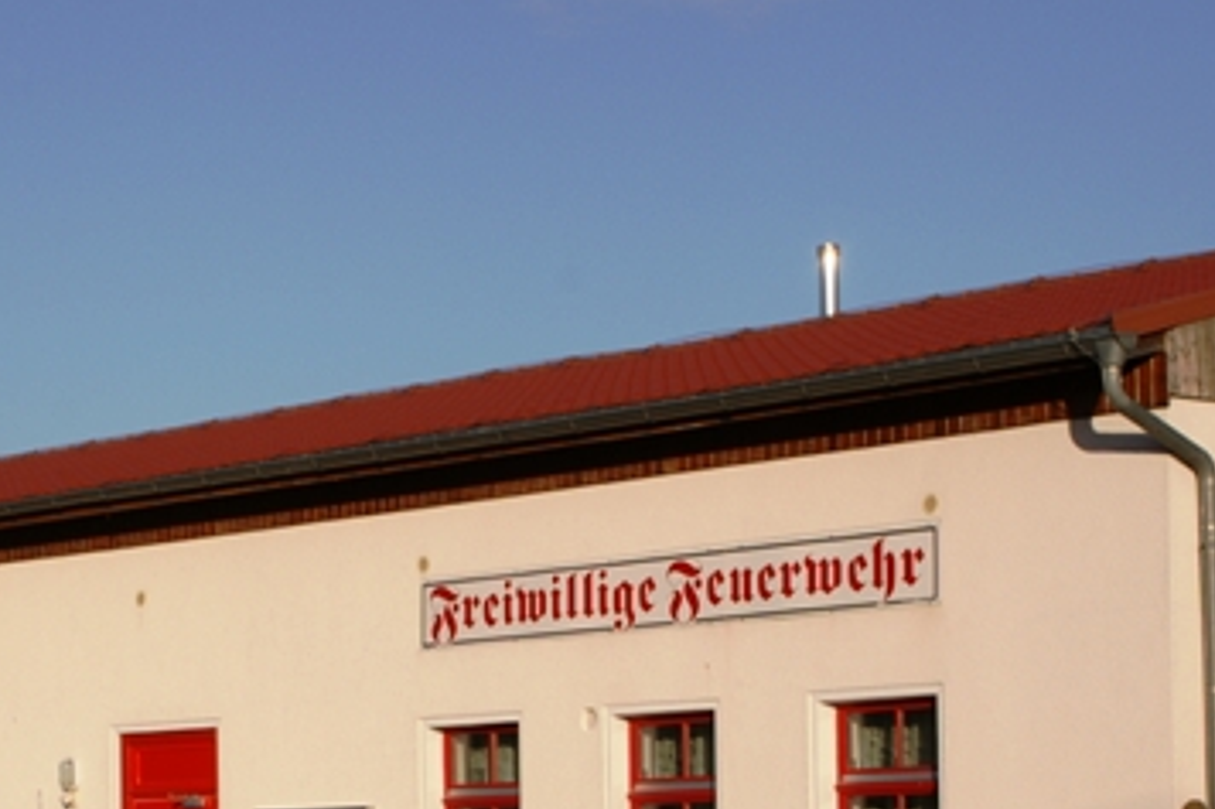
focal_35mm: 108
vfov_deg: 12.6
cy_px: 710
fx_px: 3643
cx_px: 300
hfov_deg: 18.8
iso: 100
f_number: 13
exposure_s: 1/250
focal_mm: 40
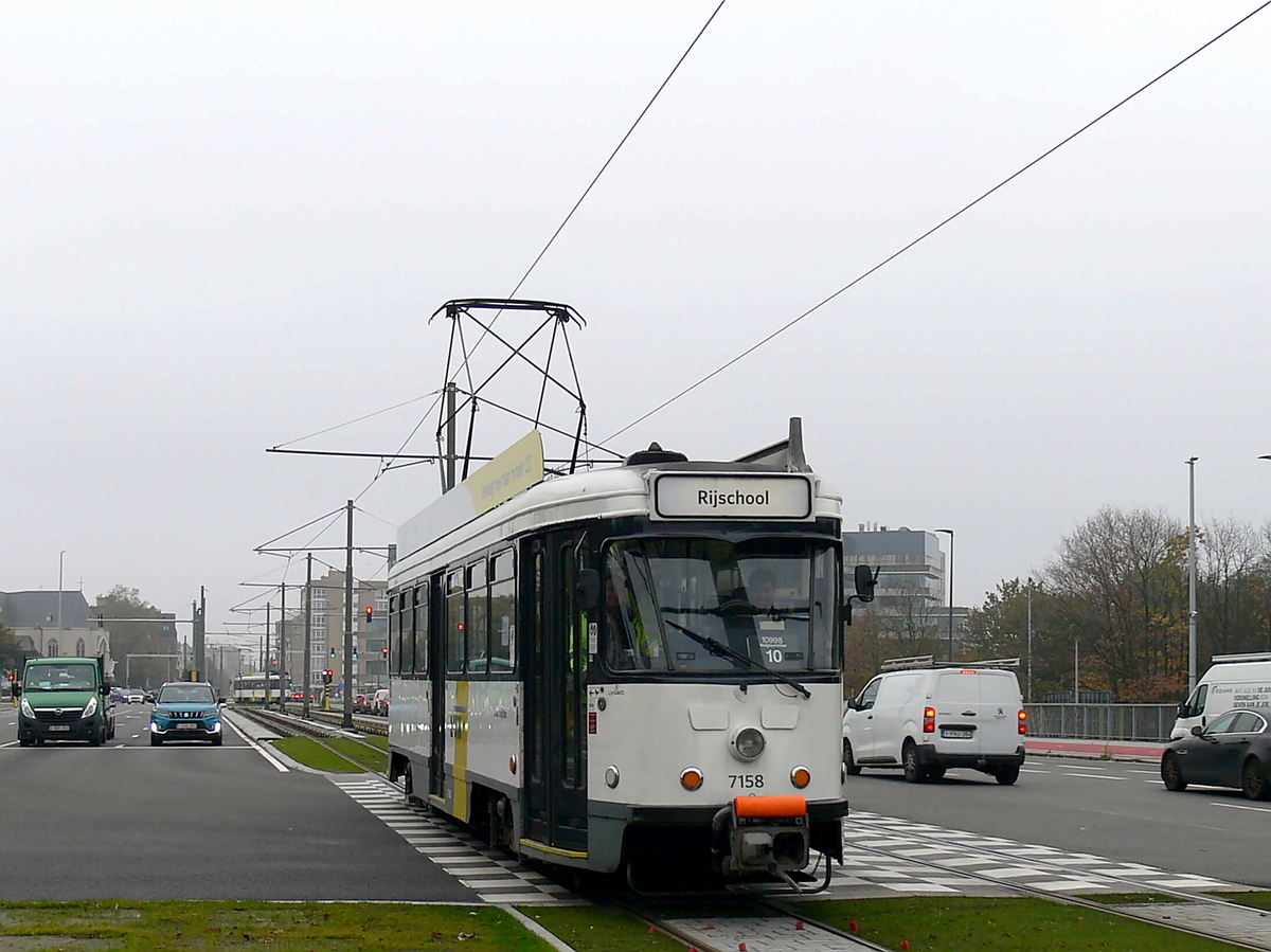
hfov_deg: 52.6
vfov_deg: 40.7
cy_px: 476
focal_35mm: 35
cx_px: 636
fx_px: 1285
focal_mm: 7.4
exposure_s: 1/200
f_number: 3.6
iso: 80
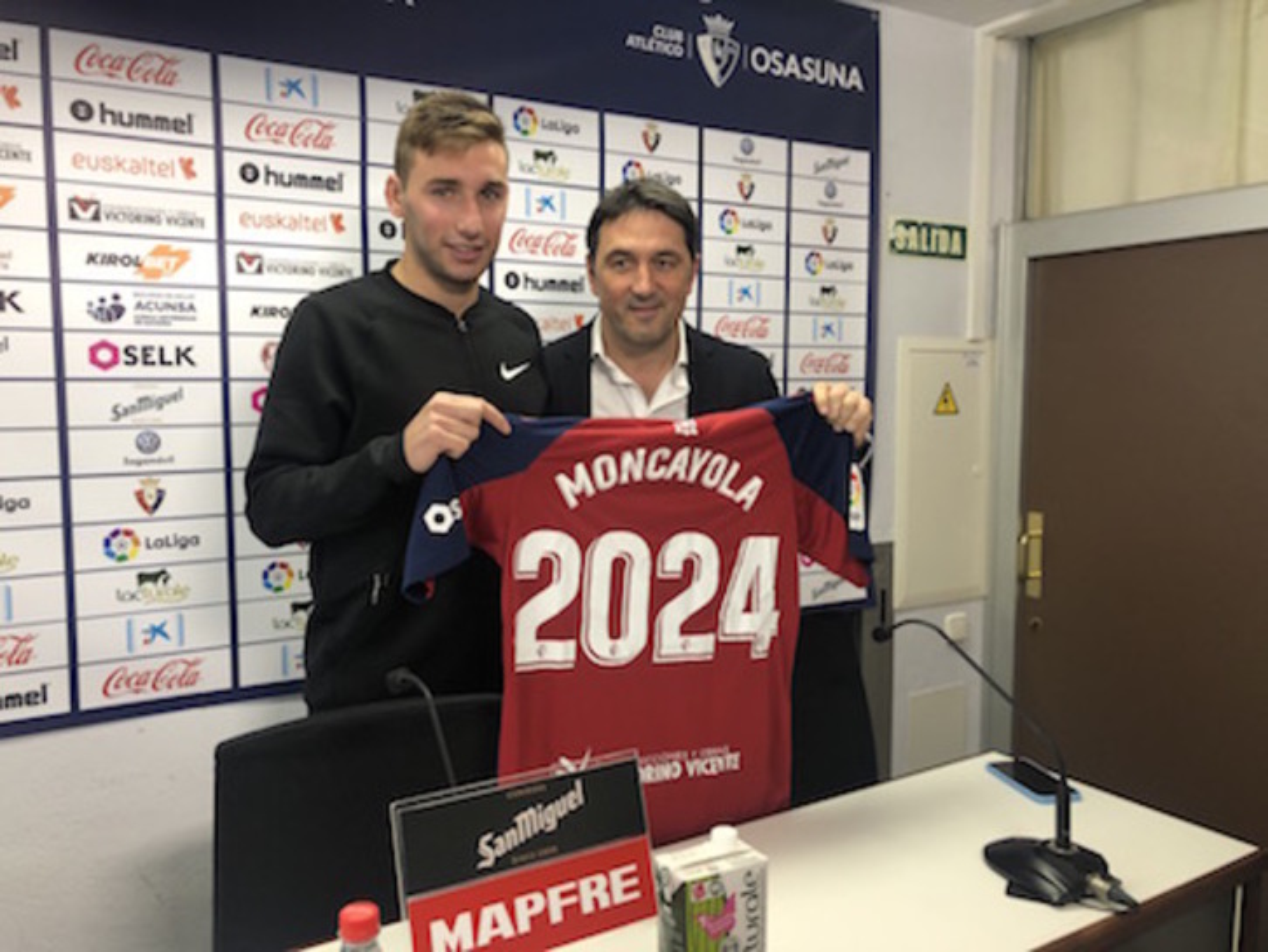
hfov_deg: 63.4
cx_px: 634
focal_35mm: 28
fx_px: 1026
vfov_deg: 49.8
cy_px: 476
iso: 32
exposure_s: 1/50
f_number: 1.8
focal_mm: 3.99
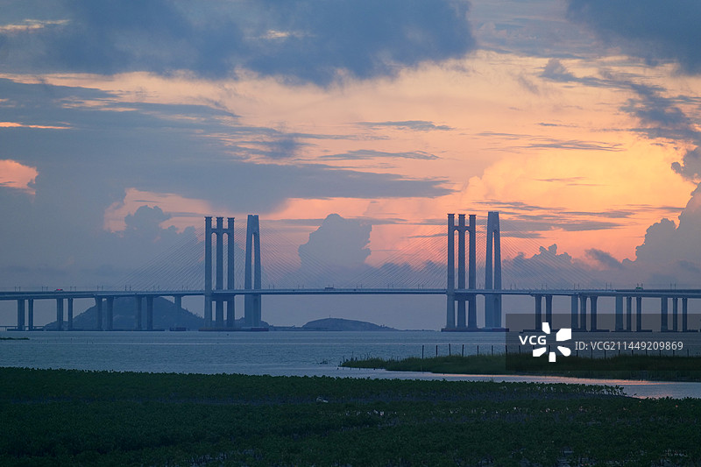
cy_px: 234
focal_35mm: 227
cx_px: 350
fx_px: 4419
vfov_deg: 6.0
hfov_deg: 9.1
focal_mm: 227
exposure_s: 1/125
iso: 640
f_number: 5.6
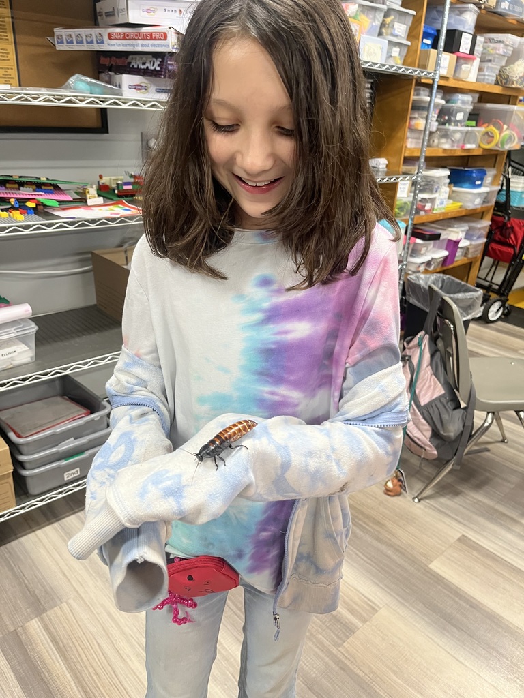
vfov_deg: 67.3
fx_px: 525
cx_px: 262
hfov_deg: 53.1
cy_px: 349
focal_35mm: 26
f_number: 1.6
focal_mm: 5.1
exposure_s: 1/60
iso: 160
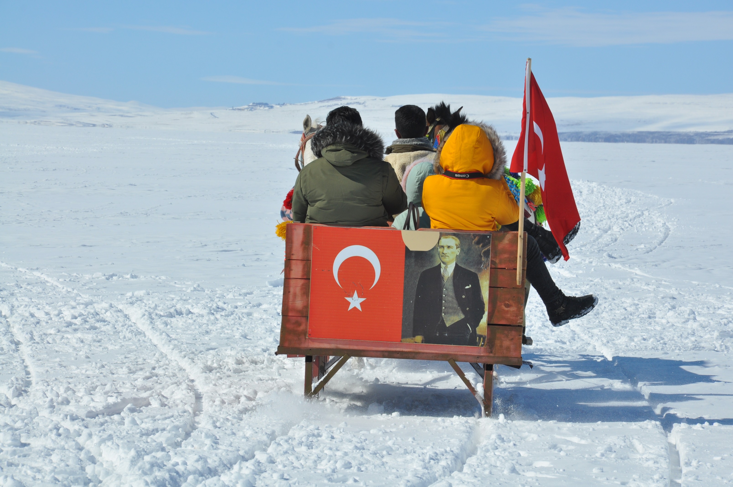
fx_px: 3203
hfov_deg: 13.1
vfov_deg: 8.7
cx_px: 366
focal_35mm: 158
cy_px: 244
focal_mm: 105
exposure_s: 1/500
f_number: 11
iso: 200
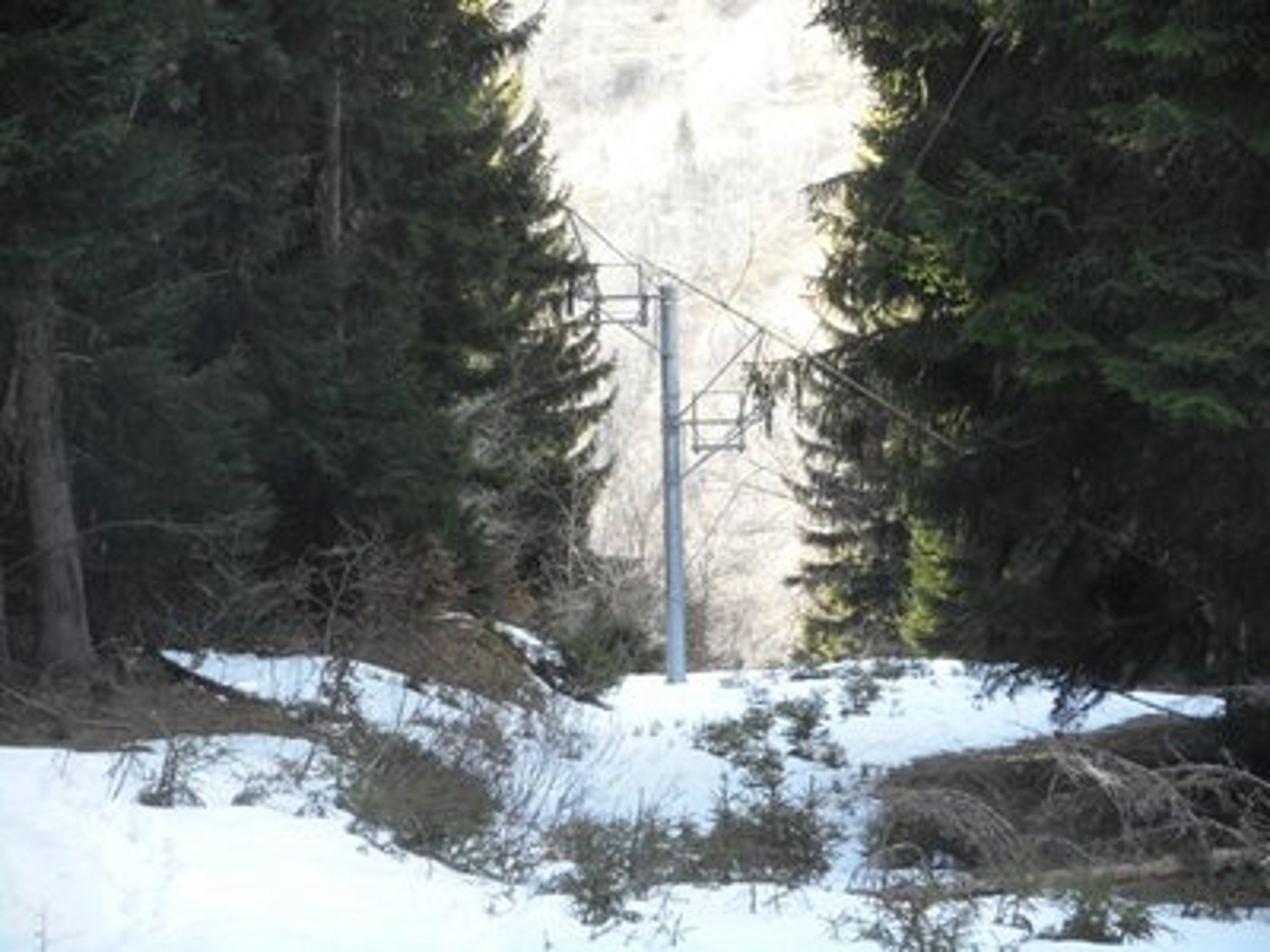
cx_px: 635
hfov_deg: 16.8
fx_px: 4293
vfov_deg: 12.7
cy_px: 476
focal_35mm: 117
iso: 160
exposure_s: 1/60
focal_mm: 20.9
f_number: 5.9
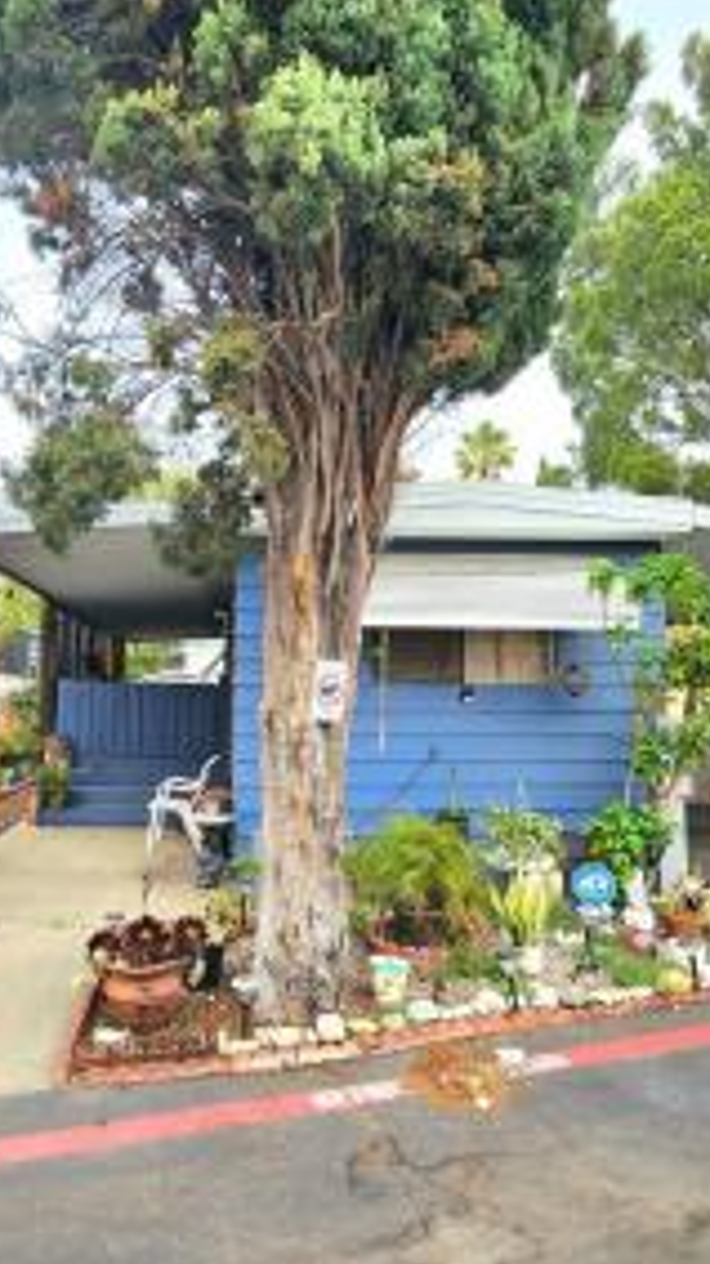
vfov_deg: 86.6
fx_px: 670
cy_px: 652
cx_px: 250
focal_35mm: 20
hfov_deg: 54.9
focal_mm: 2.2
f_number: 2.2
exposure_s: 1/556
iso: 50
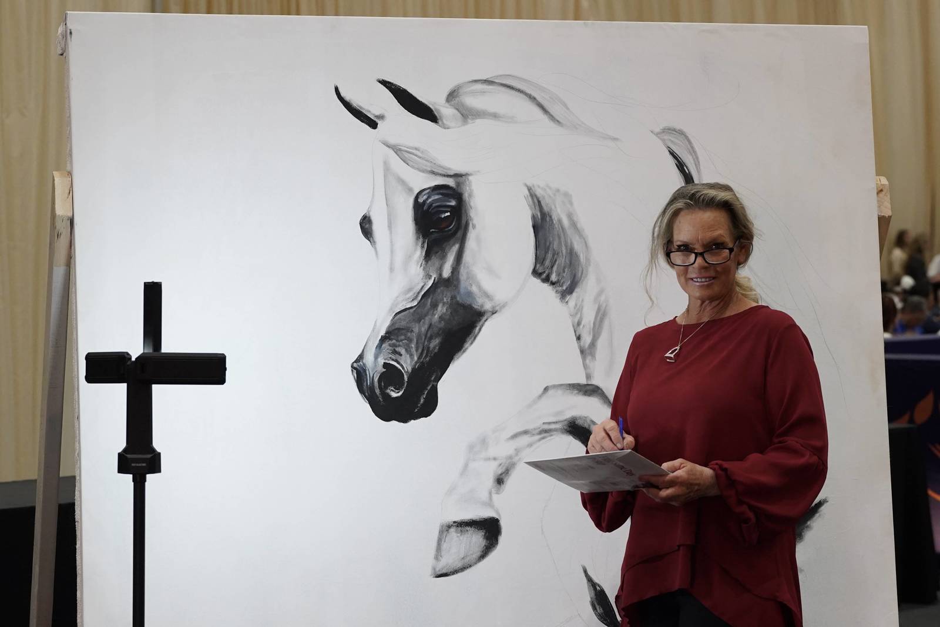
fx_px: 1828
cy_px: 314
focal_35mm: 70
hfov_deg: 28.8
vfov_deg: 19.5
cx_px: 470
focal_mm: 70
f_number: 4.5
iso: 3200
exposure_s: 1/320
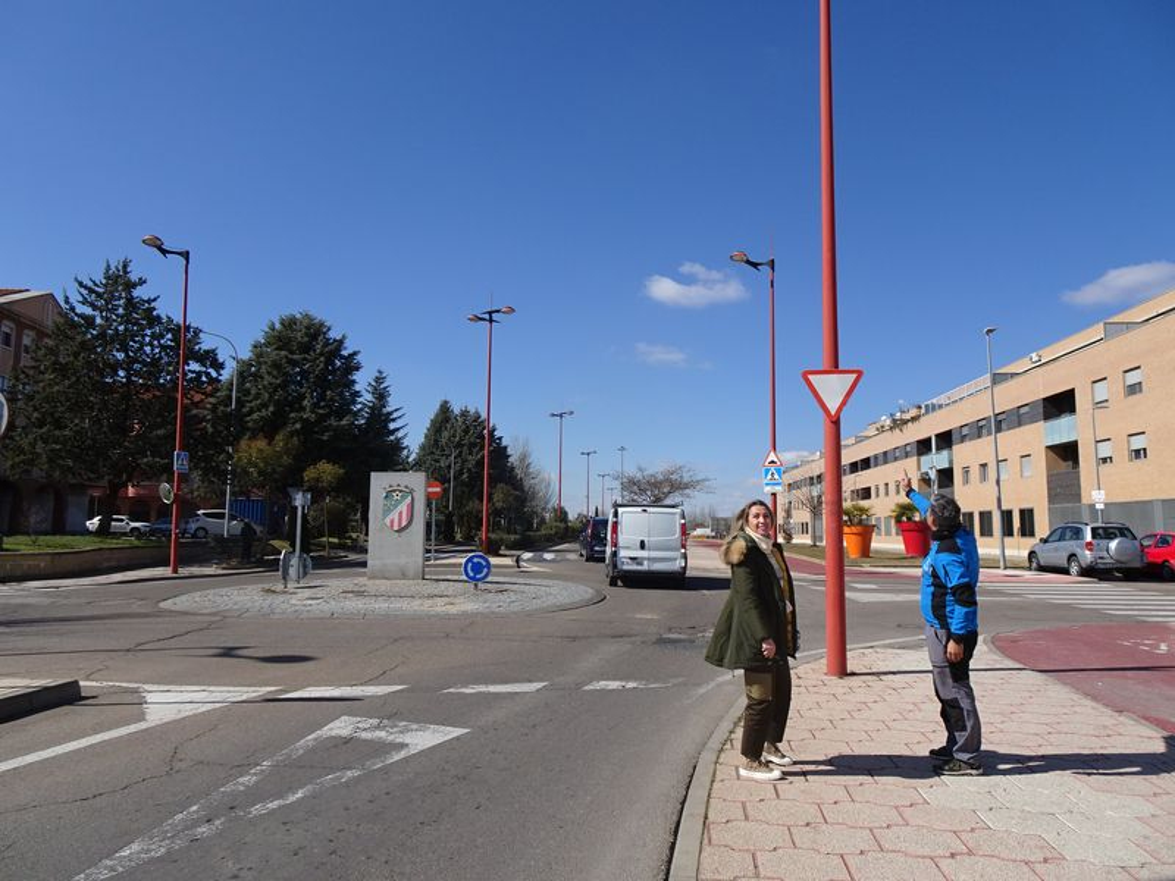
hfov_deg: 71.6
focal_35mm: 24
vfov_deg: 56.8
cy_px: 440
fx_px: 815
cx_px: 588
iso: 80
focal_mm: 4.1
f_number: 3.5
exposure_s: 1/1250
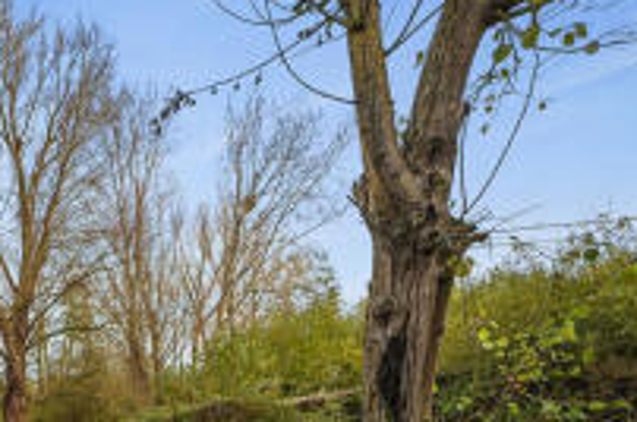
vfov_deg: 36.9
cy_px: 392
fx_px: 583
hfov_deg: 45.5
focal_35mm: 33
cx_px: -38
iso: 500
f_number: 8
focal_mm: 14
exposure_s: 1/125
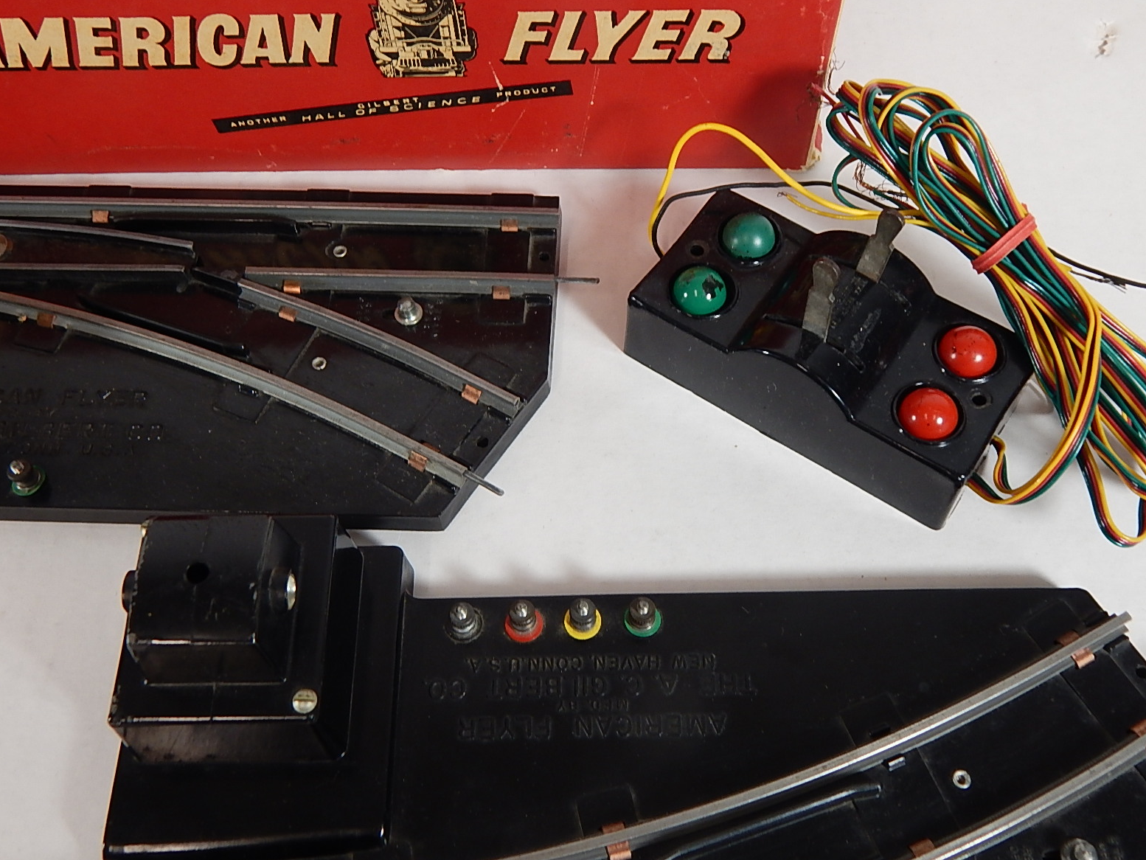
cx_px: 574
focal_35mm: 35
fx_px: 1159
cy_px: 440
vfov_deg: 40.7
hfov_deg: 52.6
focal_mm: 6.1
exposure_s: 1/30
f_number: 3.3
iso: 140
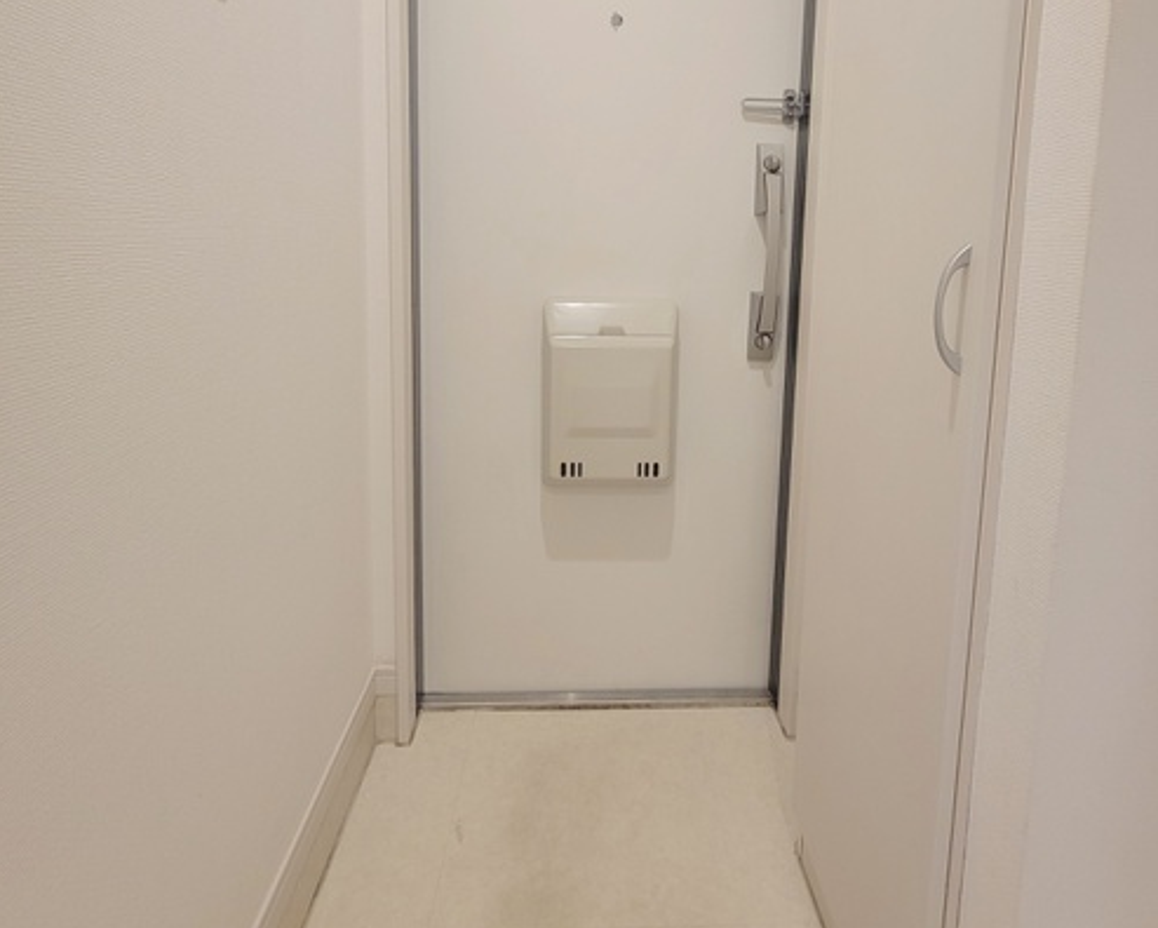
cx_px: 612
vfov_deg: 72.2
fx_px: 617
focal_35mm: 18
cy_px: 329
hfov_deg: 86.2
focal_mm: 2.2
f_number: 2.2
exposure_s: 1/50
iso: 320
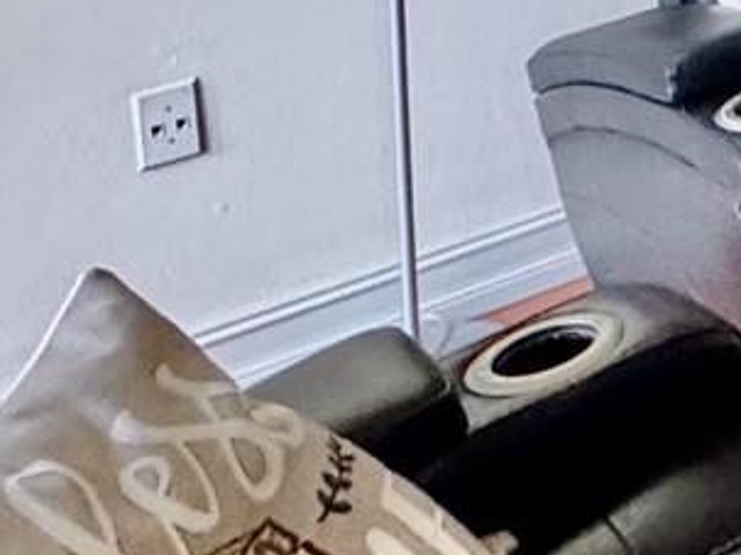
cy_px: -462
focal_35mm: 74
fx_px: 1583
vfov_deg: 16.4
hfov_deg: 16.8
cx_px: 1604
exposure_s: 1/60
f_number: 2.2
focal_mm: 2.22
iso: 640
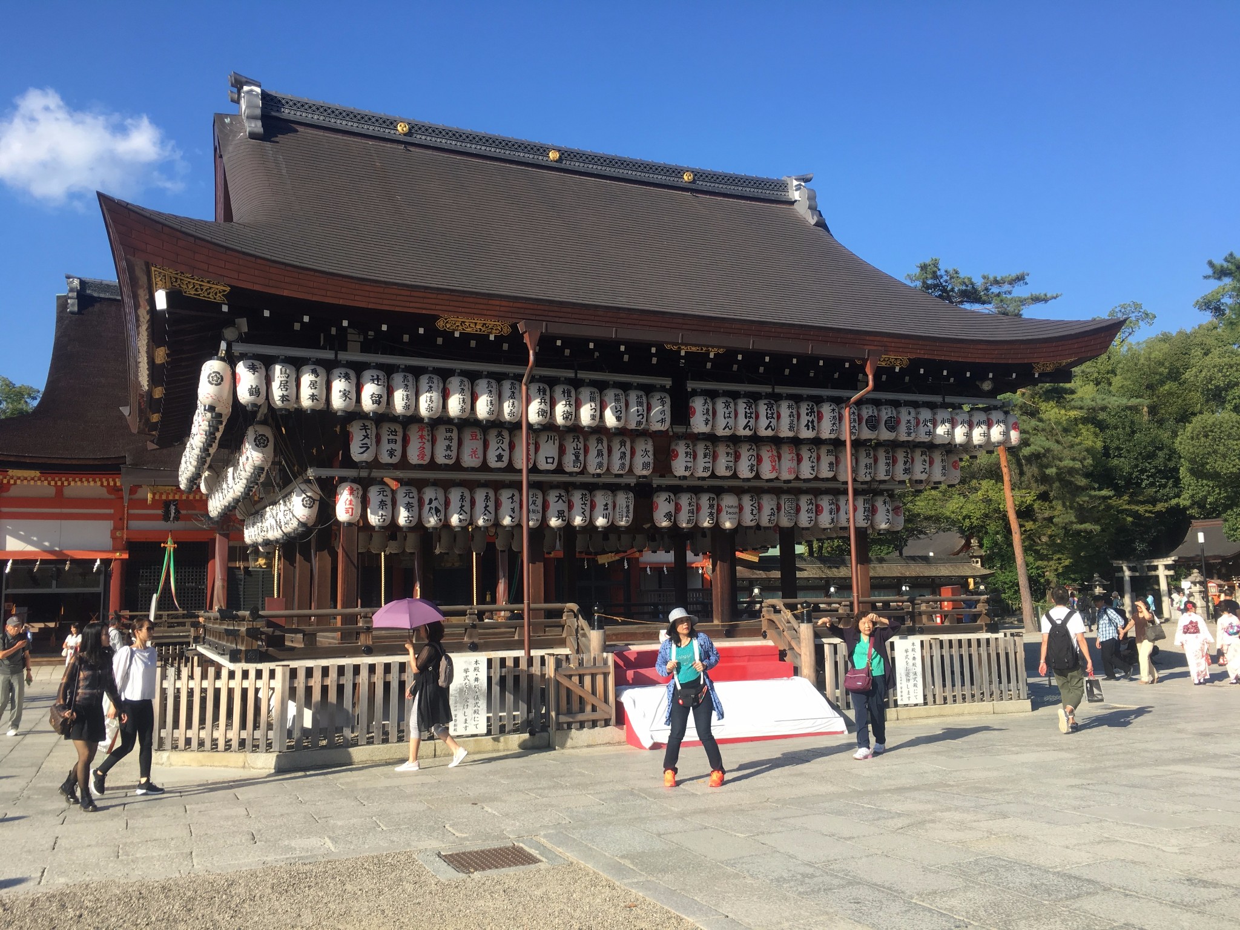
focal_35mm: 29
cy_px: 465
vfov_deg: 48.2
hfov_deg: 61.7
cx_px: 620
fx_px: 1039
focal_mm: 4.15
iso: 25
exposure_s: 1/836
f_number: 2.2
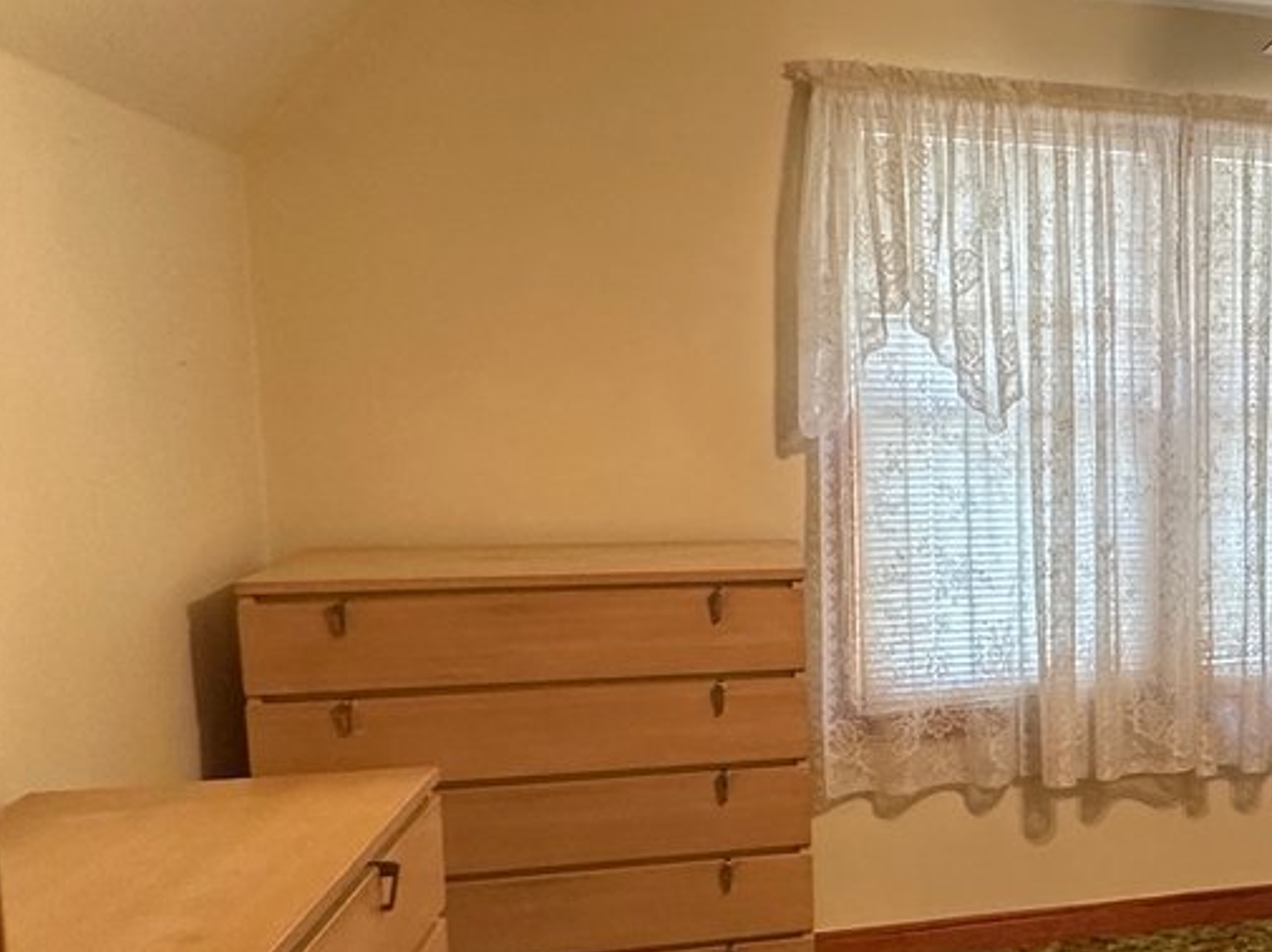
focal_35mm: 42
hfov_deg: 38.0
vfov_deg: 34.2
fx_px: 1542
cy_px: 575
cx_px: 1368
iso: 250
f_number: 2.2
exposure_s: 1/60
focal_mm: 2.22
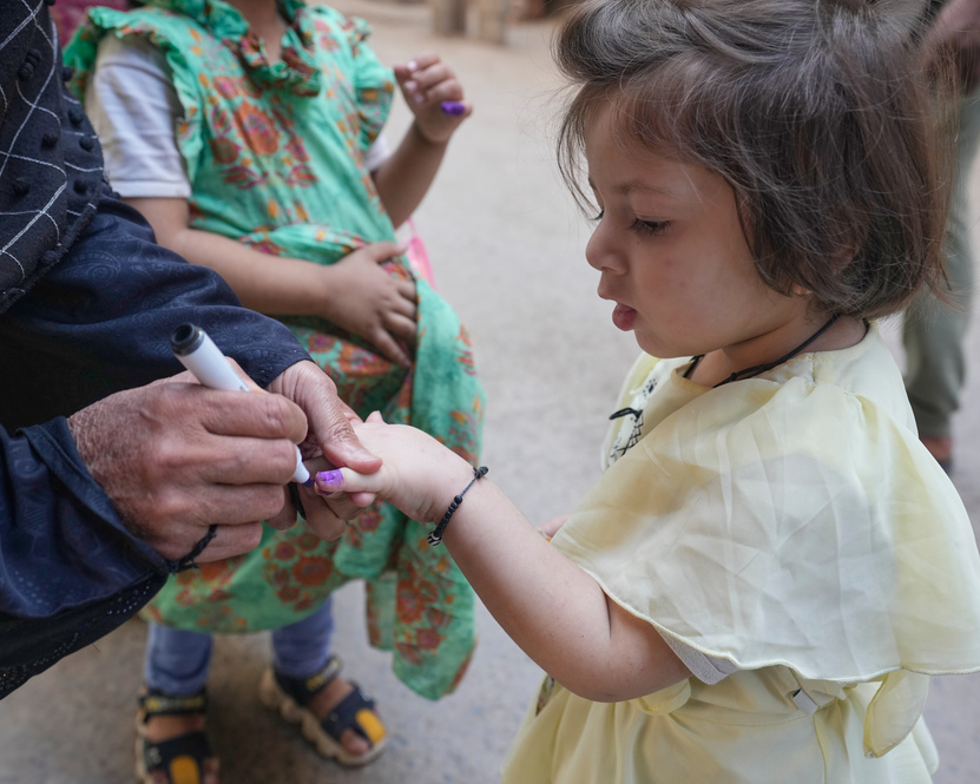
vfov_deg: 40.1
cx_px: 442
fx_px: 1073
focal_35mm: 37
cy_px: 387
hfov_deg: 49.0
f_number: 4
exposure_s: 1/200
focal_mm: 32
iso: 500
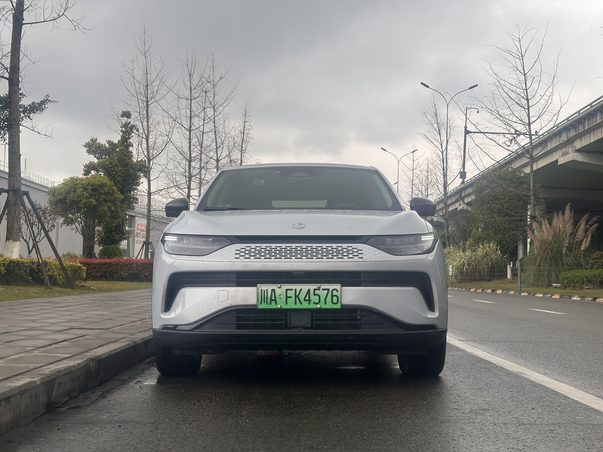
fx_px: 836
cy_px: 226
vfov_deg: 30.3
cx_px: 302
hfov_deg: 39.7
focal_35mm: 48
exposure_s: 1/450
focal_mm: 6.86
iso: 64
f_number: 1.78
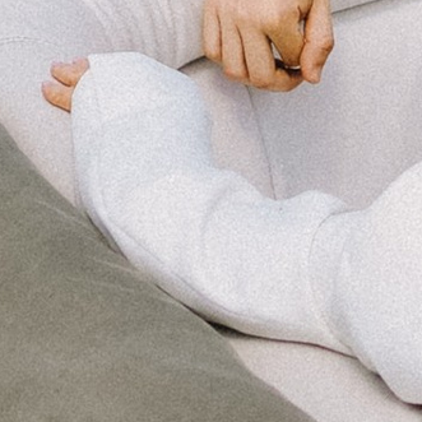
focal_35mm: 345
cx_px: 1116
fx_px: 4758
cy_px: -1219
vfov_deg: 4.7
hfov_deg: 4.9
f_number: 3.2
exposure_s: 1/2000
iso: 80
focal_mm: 35
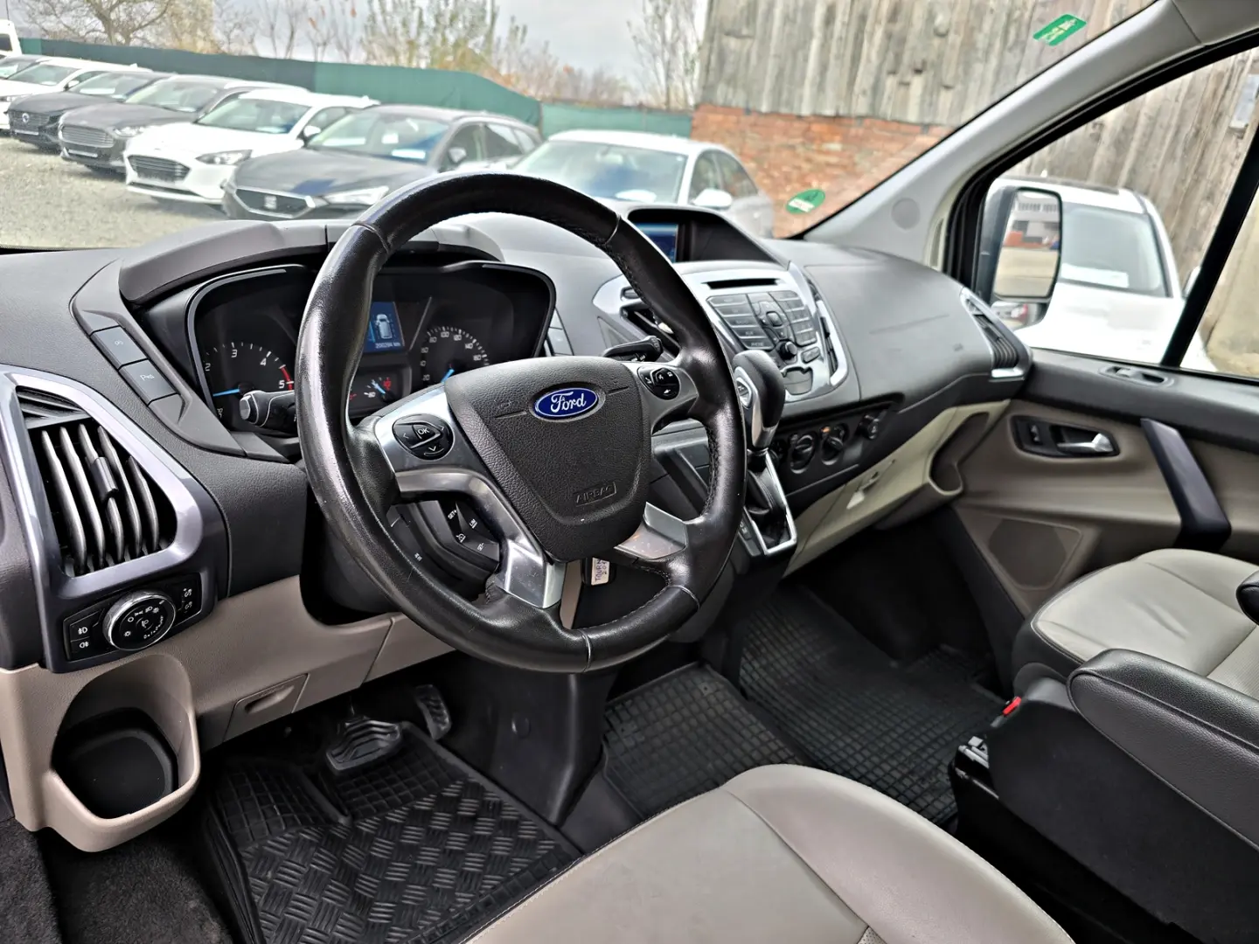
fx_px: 837
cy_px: 472
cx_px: 630
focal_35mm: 23
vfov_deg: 58.9
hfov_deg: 73.9
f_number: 1.7
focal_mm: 6.3
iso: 40
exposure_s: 1/180
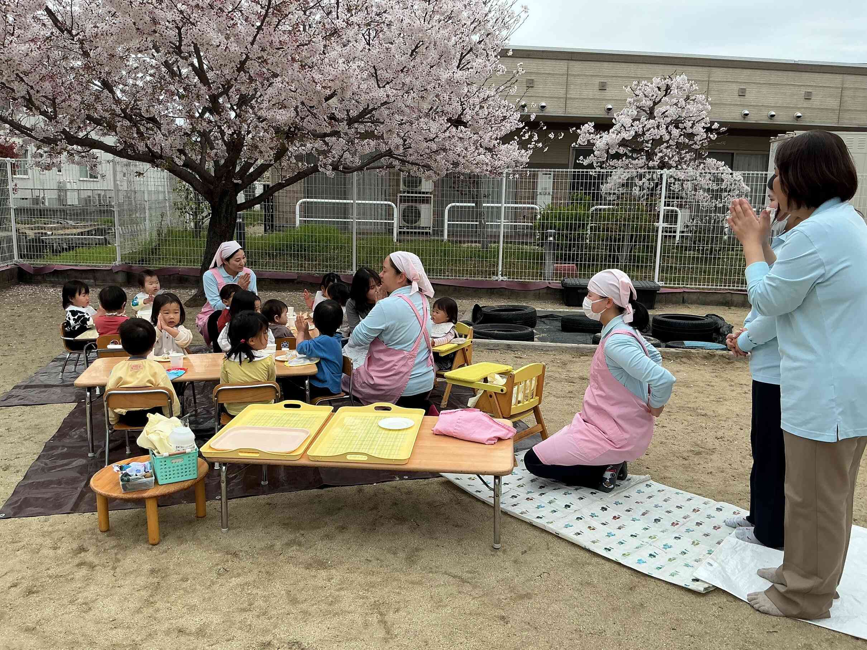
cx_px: 434
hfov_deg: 61.7
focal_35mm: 29
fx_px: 726
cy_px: 325
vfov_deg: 48.2
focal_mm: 3
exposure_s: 1/310
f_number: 1.8
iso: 25
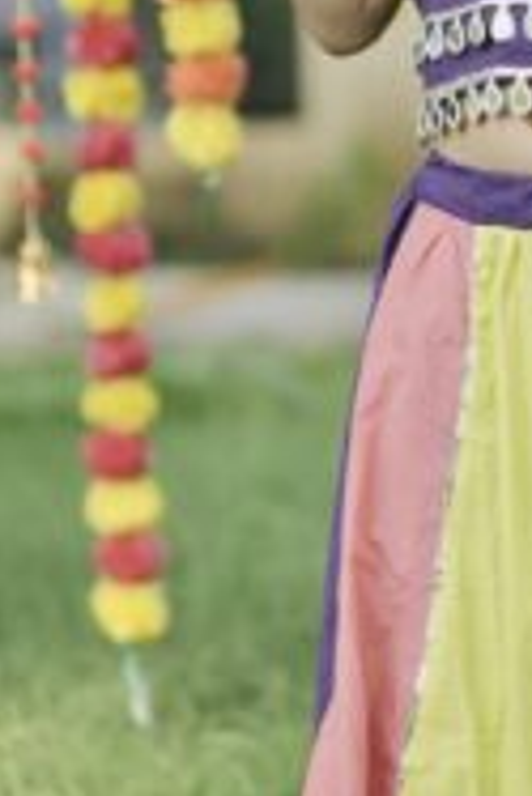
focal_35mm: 221
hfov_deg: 6.2
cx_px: 604
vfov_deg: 9.3
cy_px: 179
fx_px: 4889
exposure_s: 1/1000
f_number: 2.5
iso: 320
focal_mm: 85
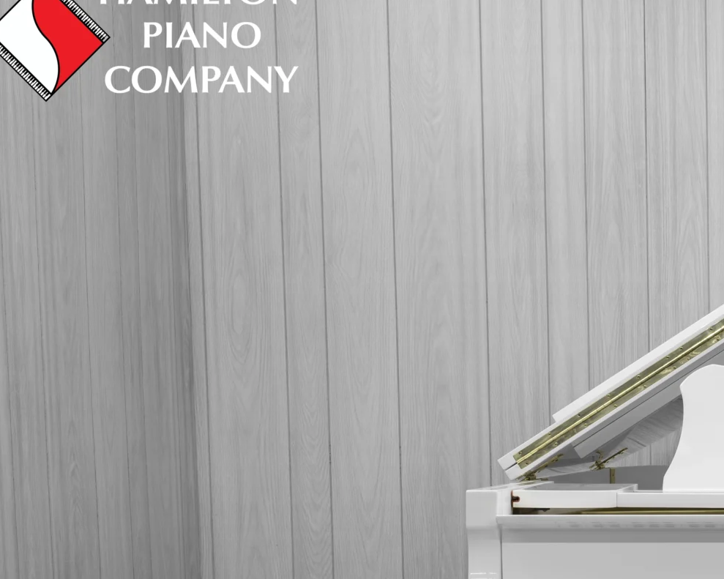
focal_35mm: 85
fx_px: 1821
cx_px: 903
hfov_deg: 20.8
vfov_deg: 17.6
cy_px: 582
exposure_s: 1/3
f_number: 10
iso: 100
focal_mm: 35
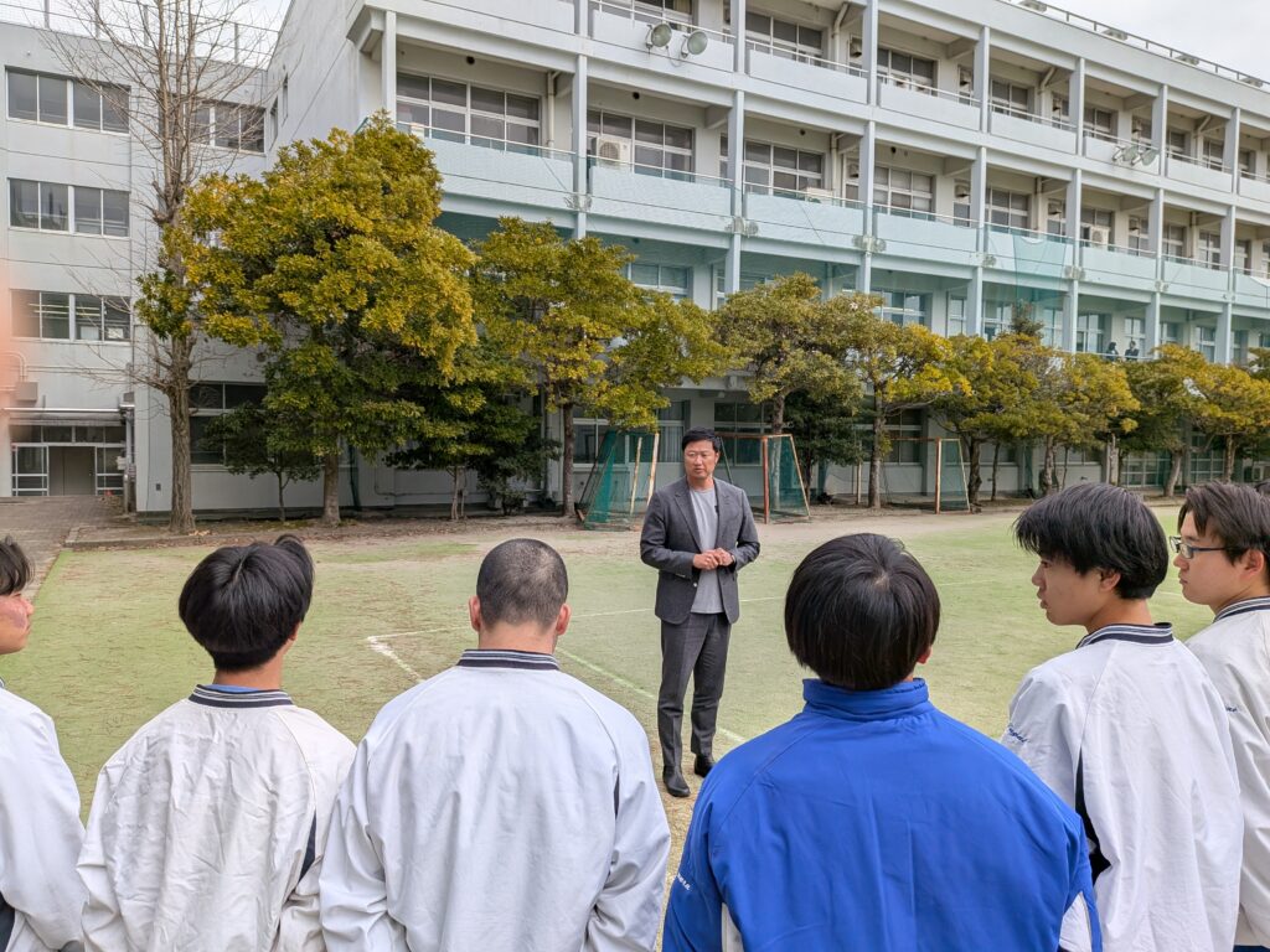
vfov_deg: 56.8
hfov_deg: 71.6
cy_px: 476
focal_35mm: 24
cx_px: 635
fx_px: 881
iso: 28
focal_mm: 4.53
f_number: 1.7
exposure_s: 1/794
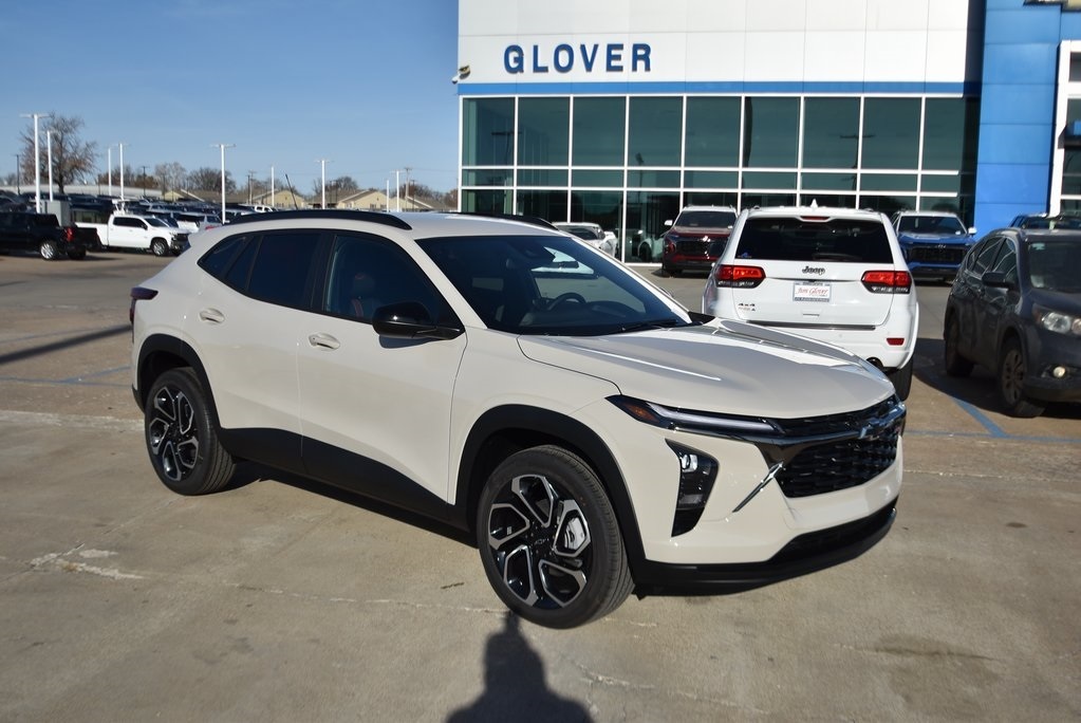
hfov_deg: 53.1
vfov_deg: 36.9
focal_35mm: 36
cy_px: 362
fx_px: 1082
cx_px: 540
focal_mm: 24
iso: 100
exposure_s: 1/1600
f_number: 4.5
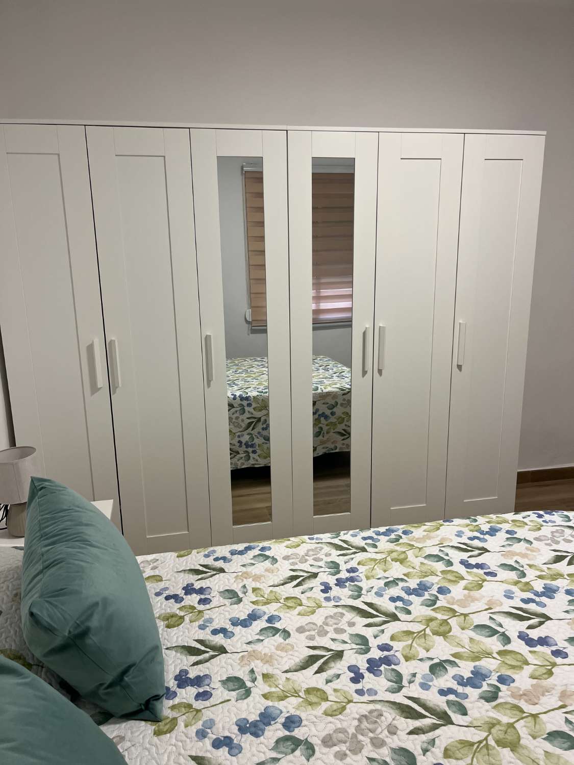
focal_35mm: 26
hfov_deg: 53.1
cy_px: 382
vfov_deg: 67.3
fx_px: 575
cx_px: 287
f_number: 1.6
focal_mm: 5.1
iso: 100
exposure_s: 1/100
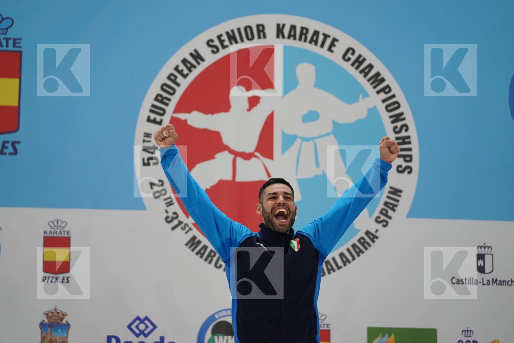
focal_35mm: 115
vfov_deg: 11.9
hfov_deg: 17.8
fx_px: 1642
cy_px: 172
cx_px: 257
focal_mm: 115
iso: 800
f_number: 2.8
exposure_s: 1/250
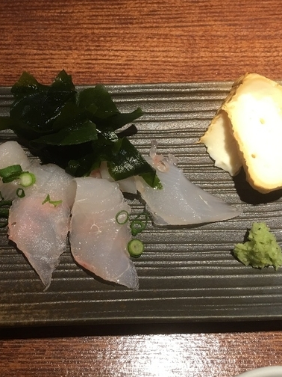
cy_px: 178
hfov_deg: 31.2
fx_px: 500
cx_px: 90
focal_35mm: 46
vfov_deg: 41.2
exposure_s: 1/15
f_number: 2.2
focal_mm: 4.15
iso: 32
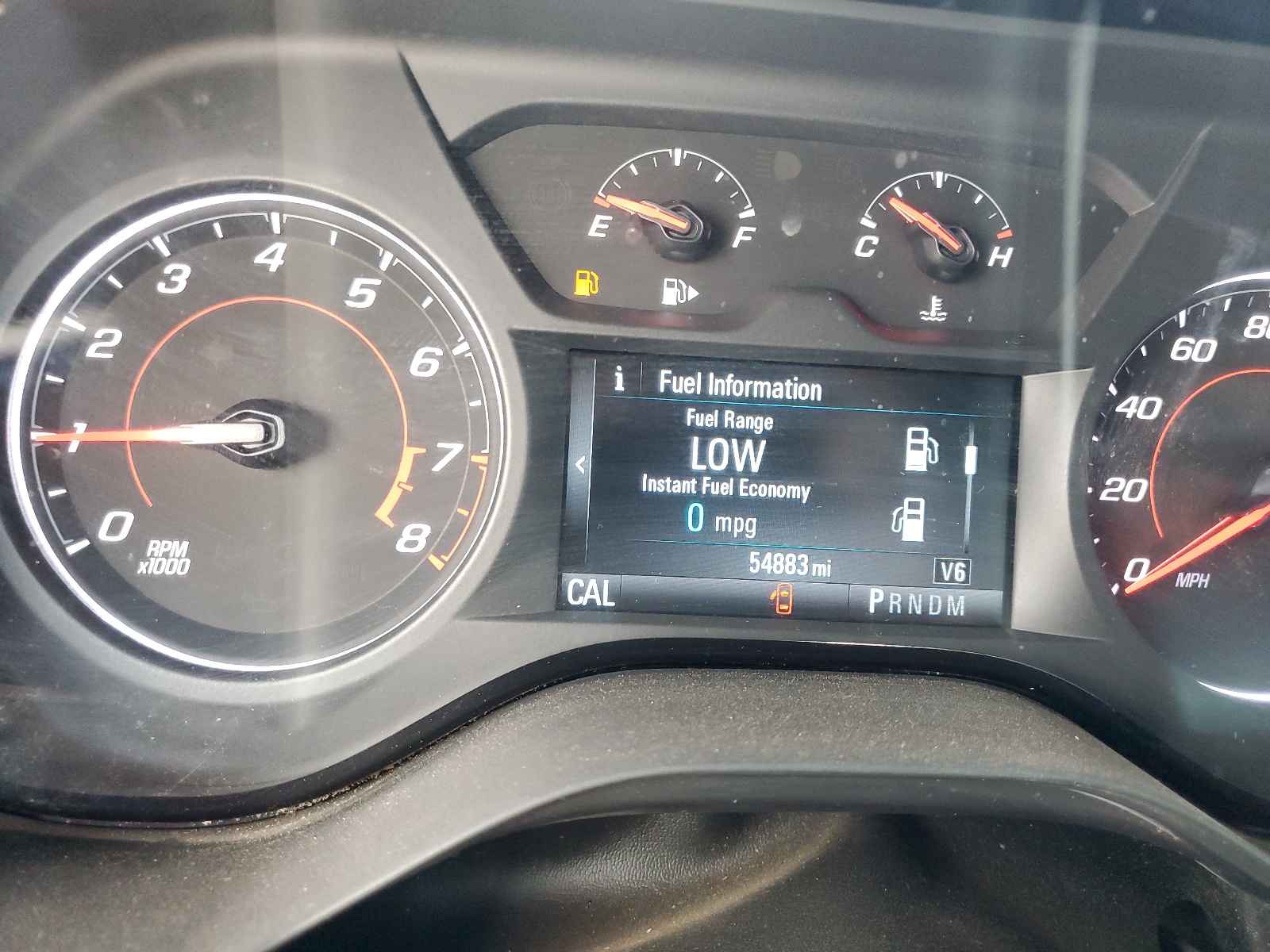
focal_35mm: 26
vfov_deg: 53.1
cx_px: 635
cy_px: 476
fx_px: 954
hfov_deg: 67.3
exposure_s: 1/60.2
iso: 272
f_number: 1.5
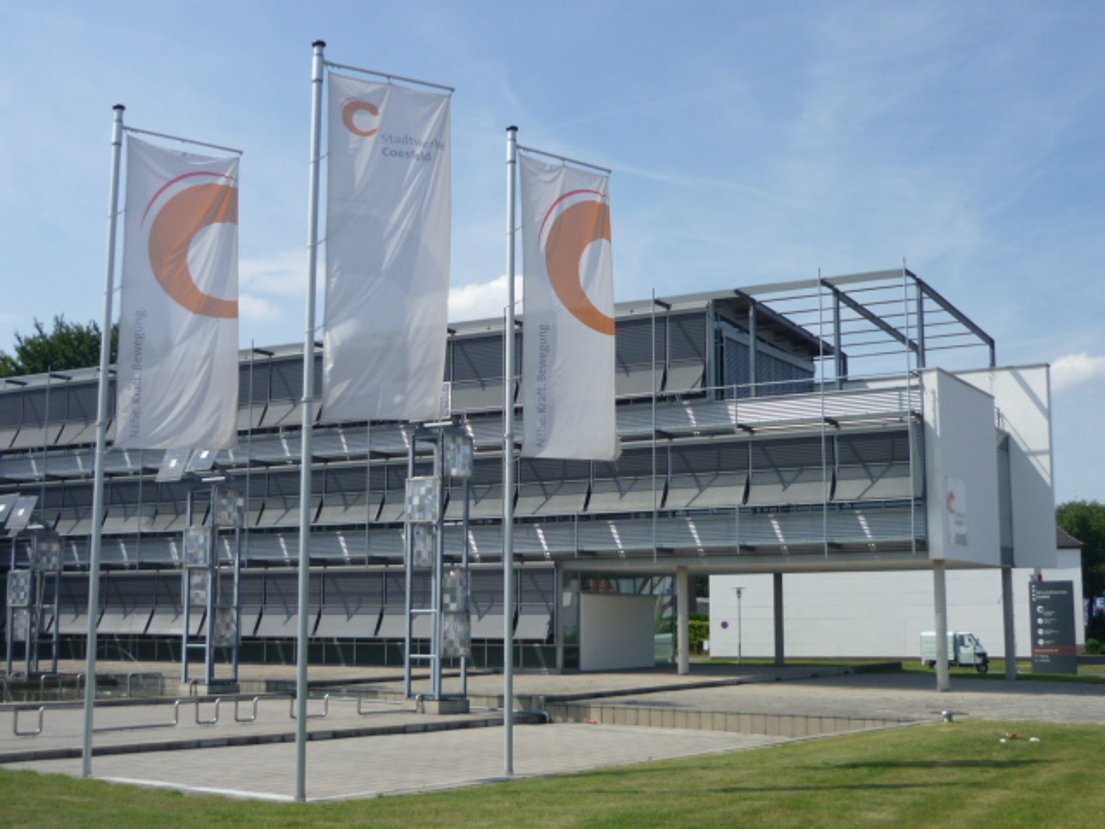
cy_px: 414
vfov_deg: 32.2
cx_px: 552
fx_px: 1436
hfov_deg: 42.1
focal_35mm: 45
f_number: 8
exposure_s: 1/200
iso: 80
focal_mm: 5.5
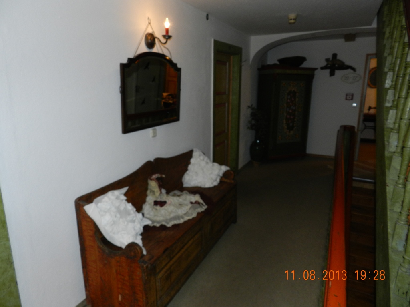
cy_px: 154
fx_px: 272
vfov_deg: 58.9
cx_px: 205
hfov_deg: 73.9
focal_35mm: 23
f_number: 3.4
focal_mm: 4
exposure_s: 1/30
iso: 200
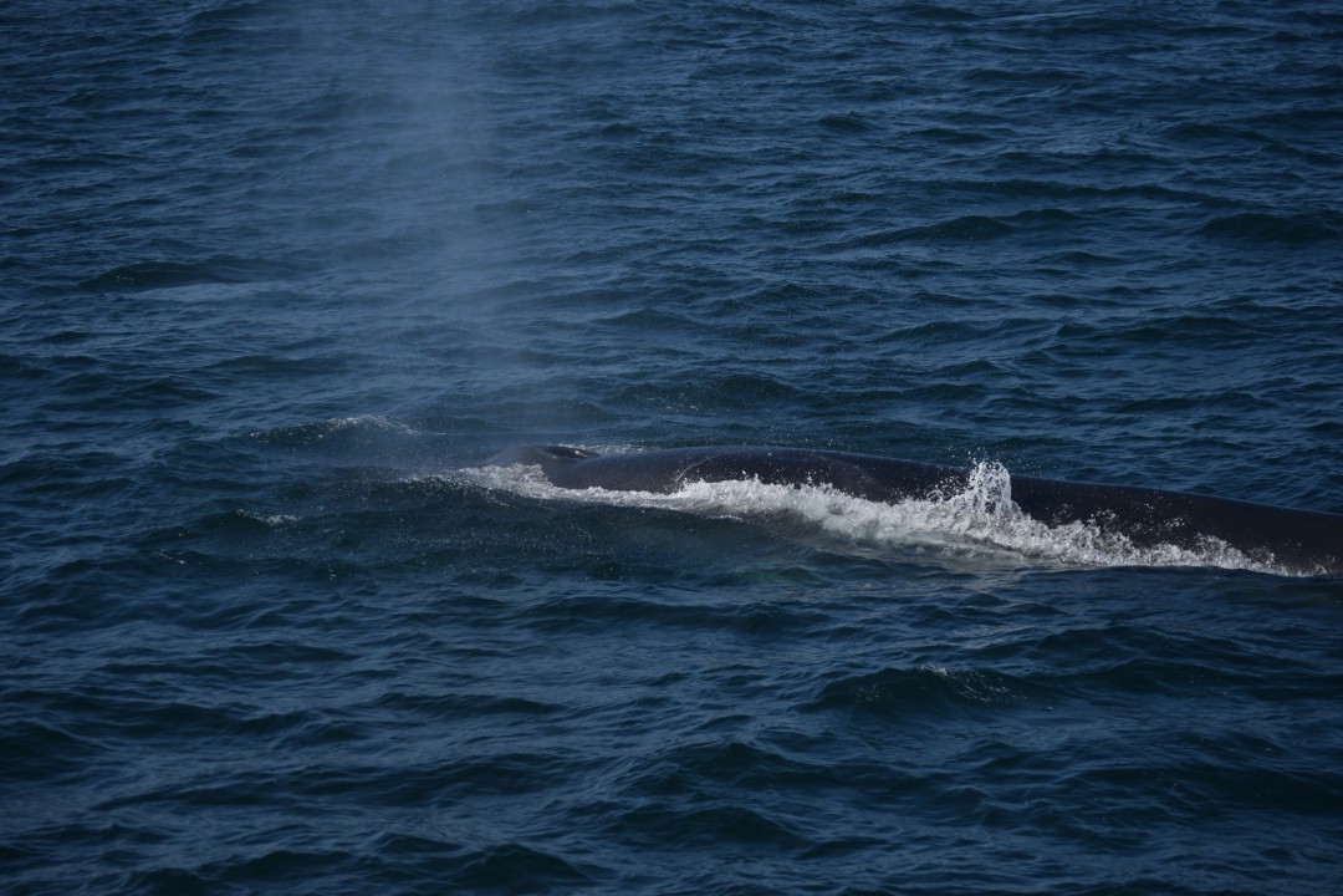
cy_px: 448
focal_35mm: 120
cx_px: 672
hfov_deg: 17.1
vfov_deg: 11.4
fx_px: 4476
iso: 200
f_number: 4.5
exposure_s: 1/4000
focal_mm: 80
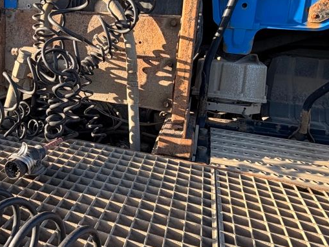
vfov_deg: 42.0
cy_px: 69
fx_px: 314
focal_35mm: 33
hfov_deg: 53.6
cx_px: 96
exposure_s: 1/271
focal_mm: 2.22
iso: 50
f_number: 2.2
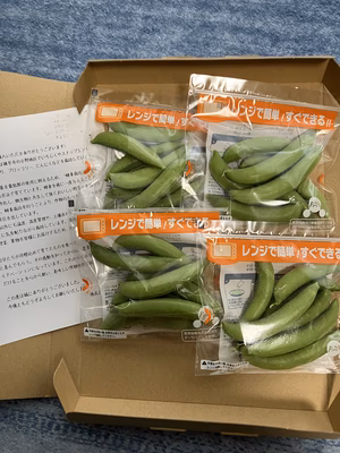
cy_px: 226
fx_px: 367
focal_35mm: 28
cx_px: 170
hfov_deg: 49.7
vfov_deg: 63.4
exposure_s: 1/57
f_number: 1.8
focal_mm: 3.99
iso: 125
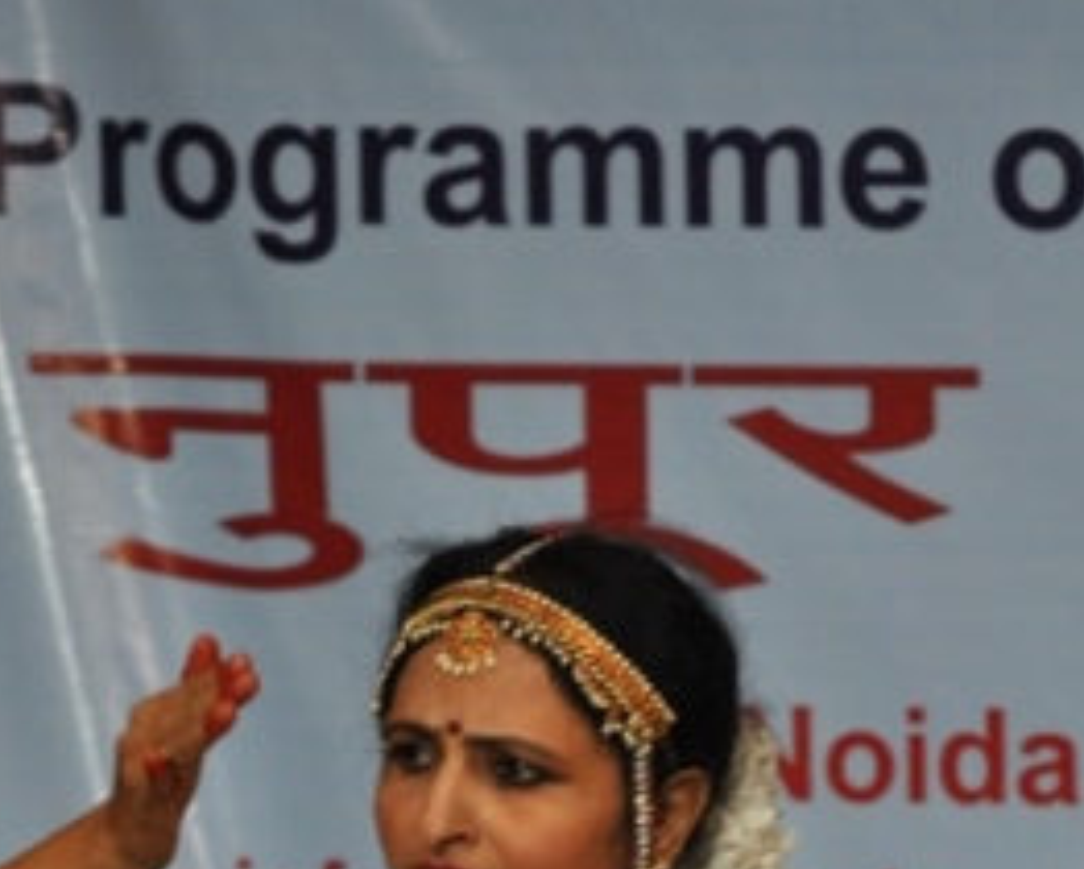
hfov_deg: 2.0
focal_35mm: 970
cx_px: 486
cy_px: 819
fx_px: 31143
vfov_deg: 1.6
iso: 1600
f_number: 9
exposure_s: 1/100
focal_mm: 300
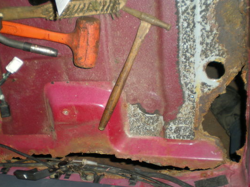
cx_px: 101
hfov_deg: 41.1
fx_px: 332
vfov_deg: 31.5
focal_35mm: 46
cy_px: 109
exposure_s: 1/60
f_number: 3.1
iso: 50
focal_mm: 6.3
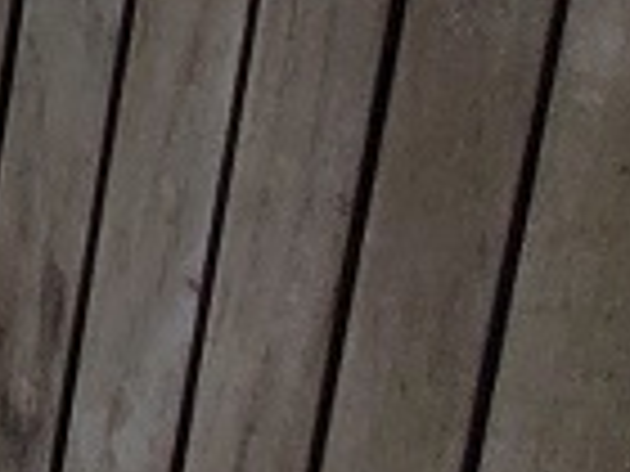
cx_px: -1282
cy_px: -472
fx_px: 1820
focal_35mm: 100
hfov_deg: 11.2
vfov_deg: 12.9
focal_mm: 1.74
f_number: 2.2
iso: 40
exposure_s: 1/1343
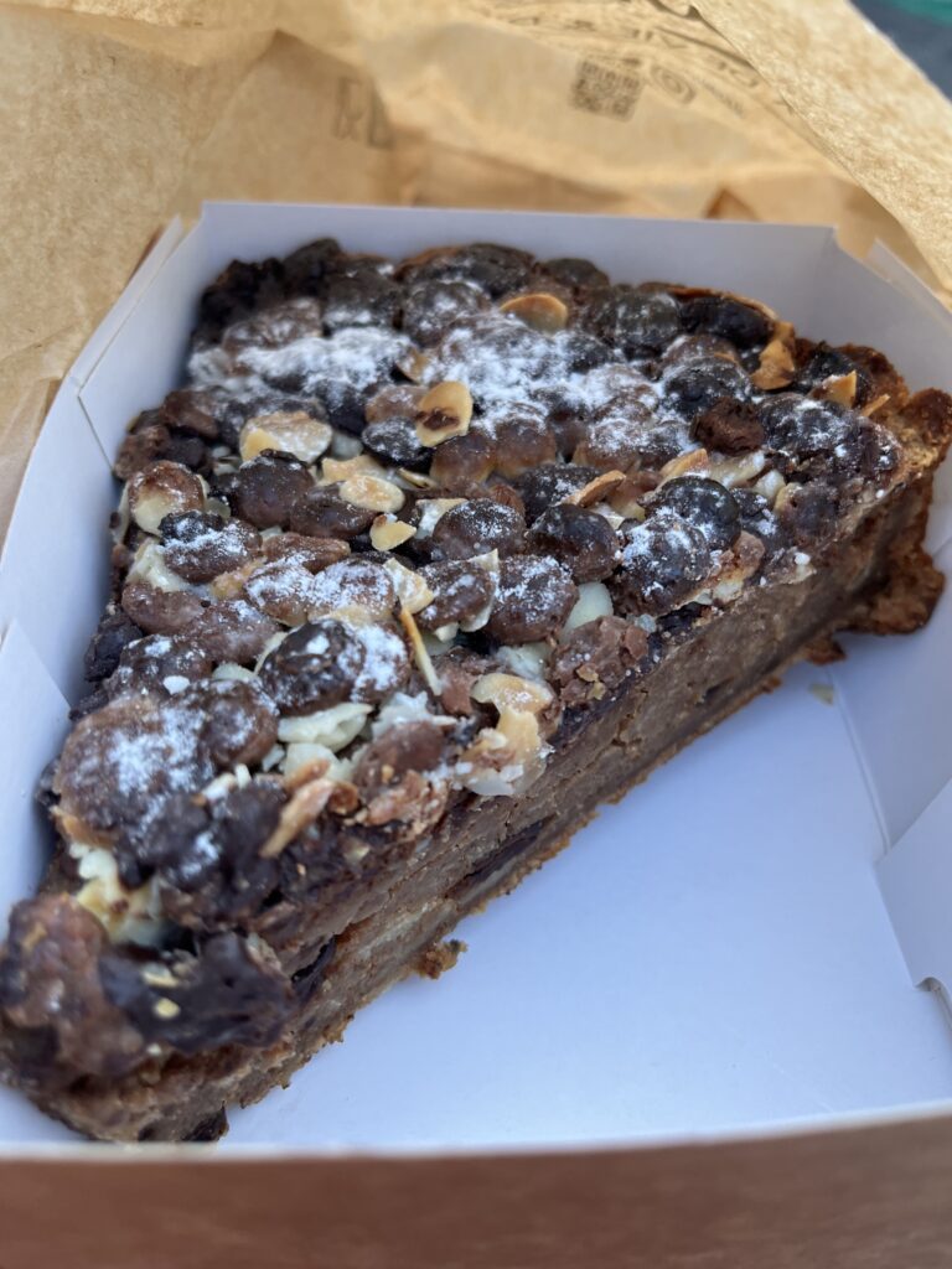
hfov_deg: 53.1
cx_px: 476
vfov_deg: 67.3
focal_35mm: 26
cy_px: 634
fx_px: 953
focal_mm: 5.1
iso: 125
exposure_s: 1/106
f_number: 1.6
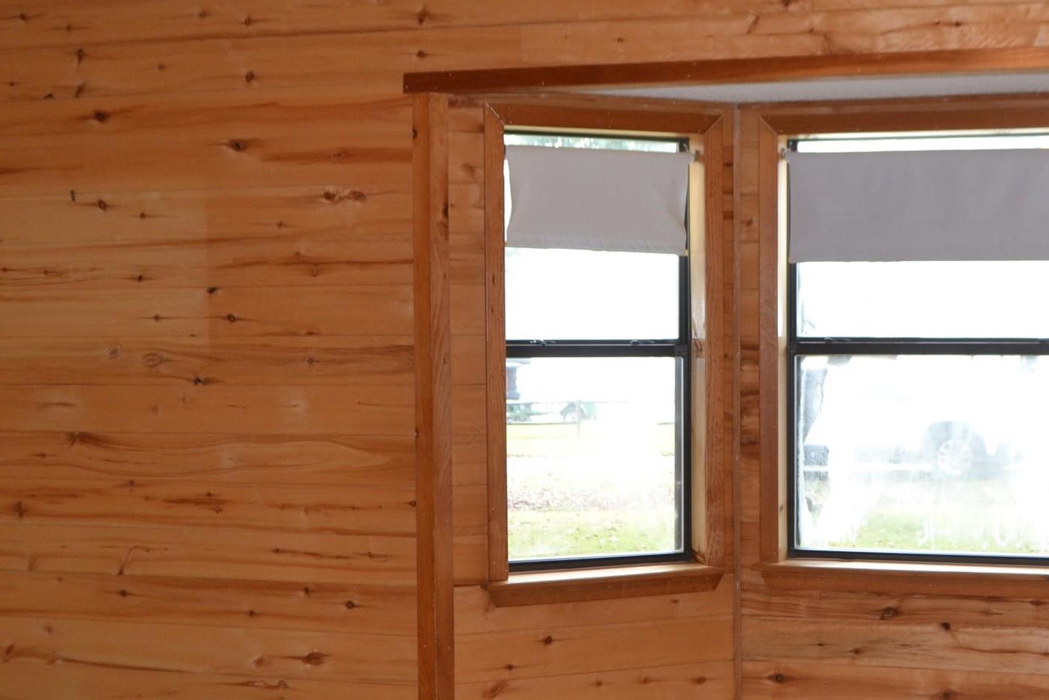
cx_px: 797
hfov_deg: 32.7
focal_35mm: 60
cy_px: 421
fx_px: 1749
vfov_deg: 22.6
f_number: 4
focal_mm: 18
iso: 400
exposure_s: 1/80
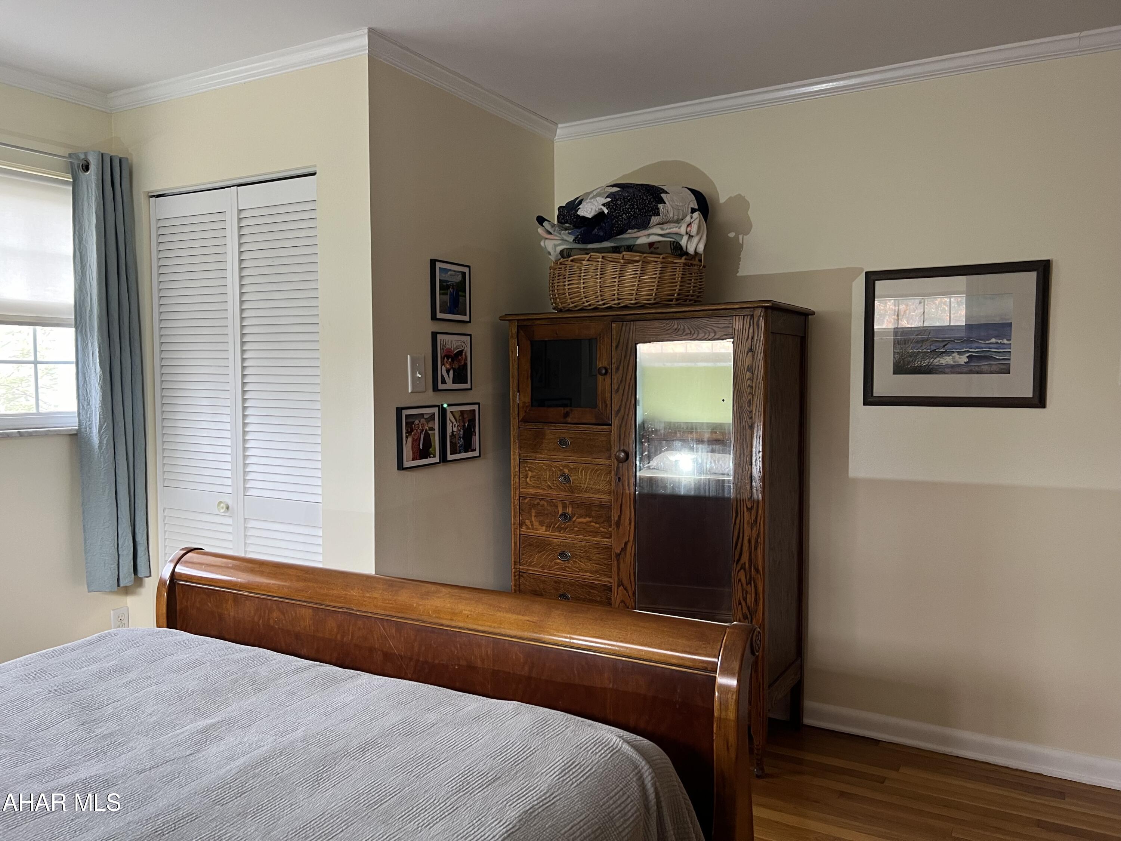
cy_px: 420
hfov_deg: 67.3
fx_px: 842
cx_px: 560
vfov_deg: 53.1
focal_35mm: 26
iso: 125
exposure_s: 1/66
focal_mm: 5.7
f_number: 1.5
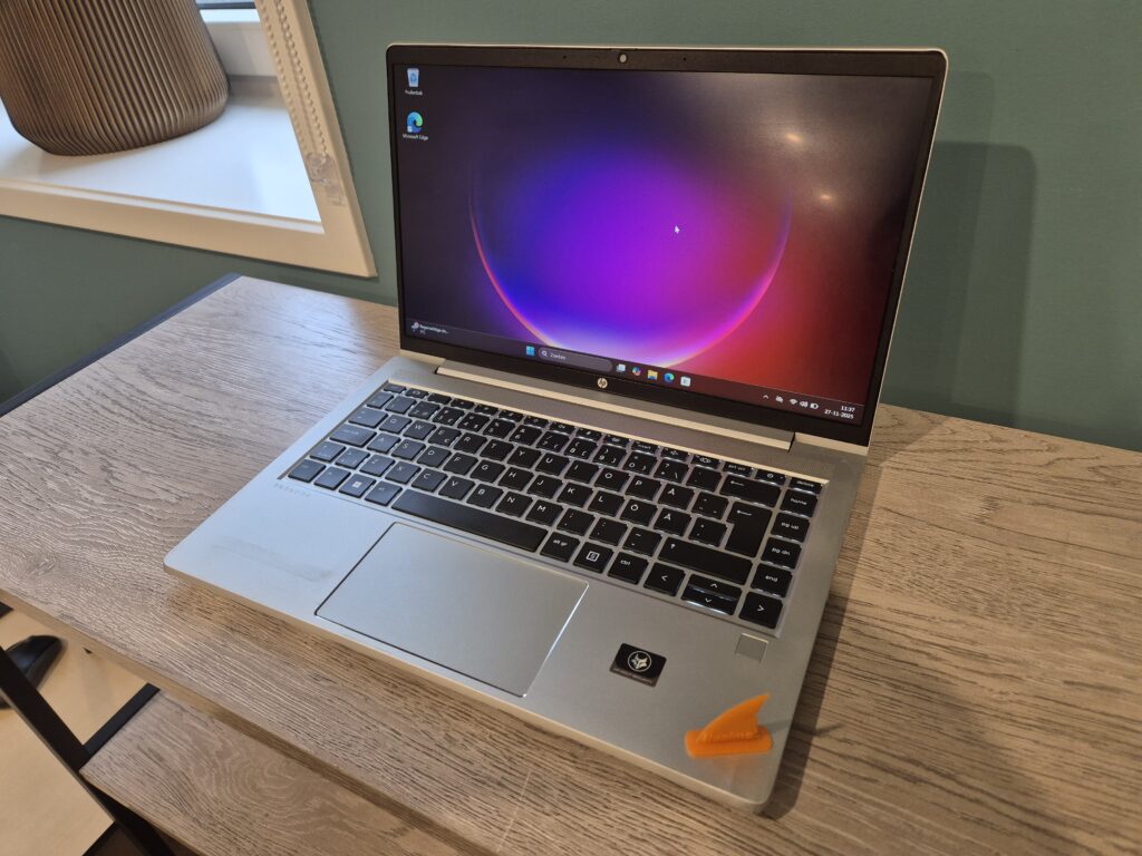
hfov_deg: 73.9
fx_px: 759
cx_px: 571
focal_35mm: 23
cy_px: 428
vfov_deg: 58.9
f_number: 1.8
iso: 200
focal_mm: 5.4
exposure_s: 1/100
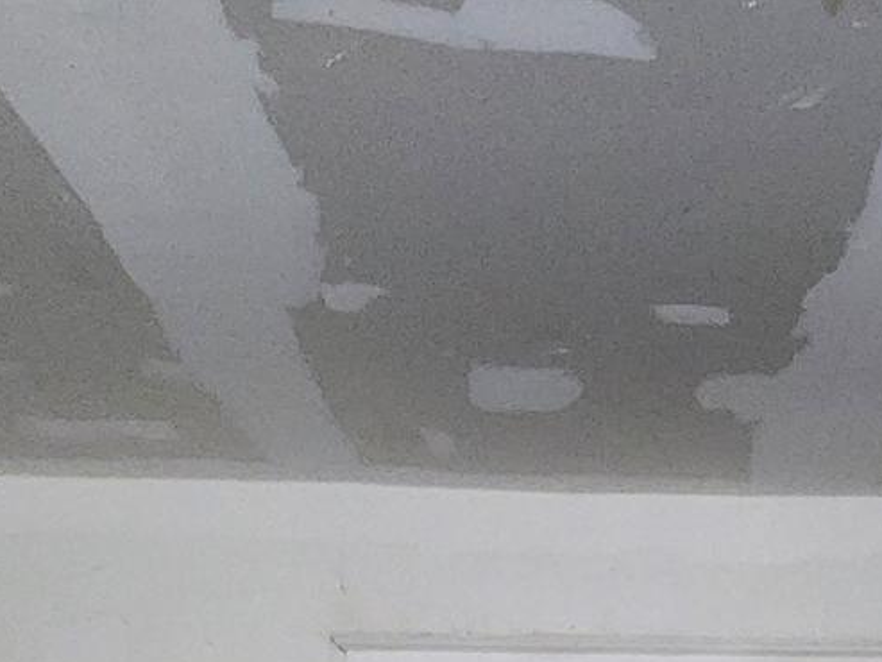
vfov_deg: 22.2
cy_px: 1000
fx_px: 1376
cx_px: 707
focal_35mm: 54
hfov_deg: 34.4
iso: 1000
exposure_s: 1/24
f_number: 2.2
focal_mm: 2.2
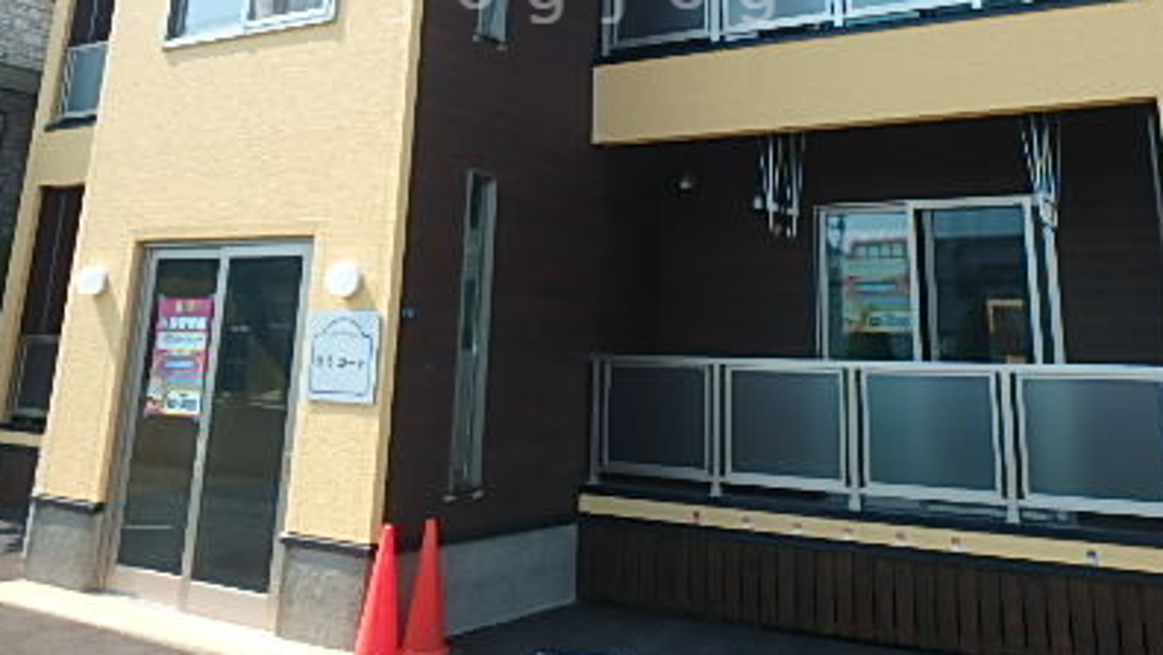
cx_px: 590
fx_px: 1141
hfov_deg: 54.0
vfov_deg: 29.7
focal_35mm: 37
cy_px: -12
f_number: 3.5
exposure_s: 1/500
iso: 125
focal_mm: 3.7
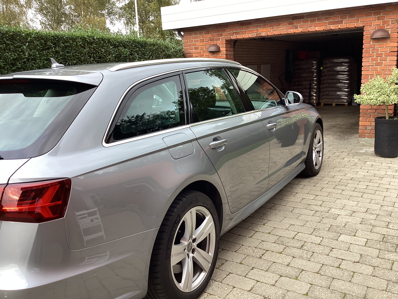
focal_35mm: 31
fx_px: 356
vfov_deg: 45.4
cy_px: 150
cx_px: 199
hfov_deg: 58.4
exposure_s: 1/60
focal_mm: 3.3
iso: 64
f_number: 2.4
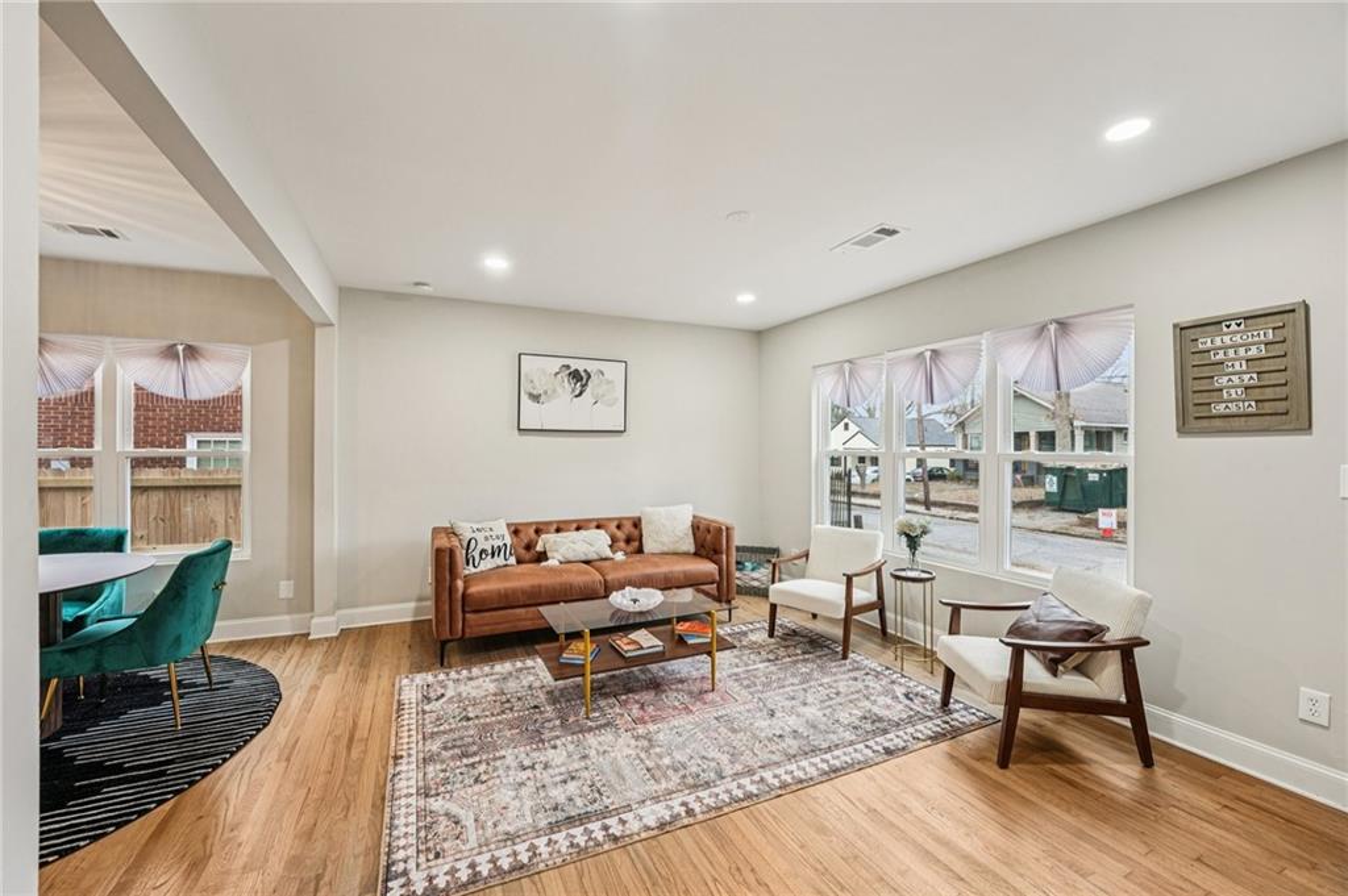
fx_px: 524
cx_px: 674
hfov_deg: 104.3
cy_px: 448
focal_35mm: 14
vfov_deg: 81.1
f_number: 8
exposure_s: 1/13
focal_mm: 14
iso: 320
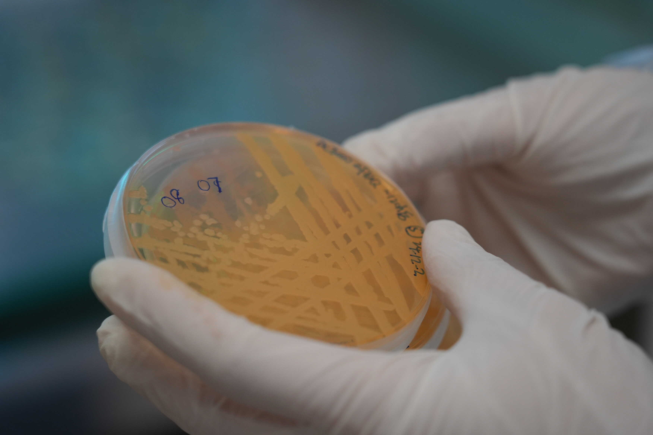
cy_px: 218
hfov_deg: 19.5
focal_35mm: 105
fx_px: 1904
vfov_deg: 13.0
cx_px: 326
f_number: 4
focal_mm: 105
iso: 1250
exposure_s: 1/160
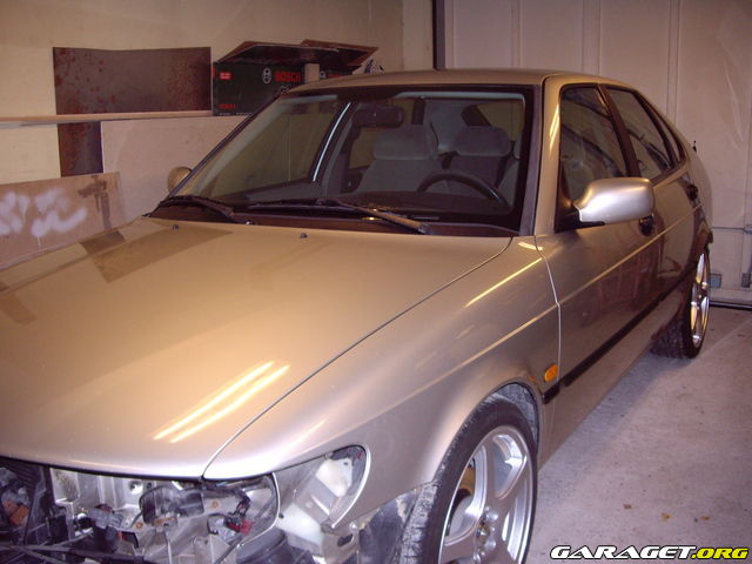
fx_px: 826
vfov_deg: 37.7
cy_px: 282
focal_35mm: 38
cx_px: 376
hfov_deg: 49.0
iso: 200
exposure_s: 1/40
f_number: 2.7
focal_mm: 6.2
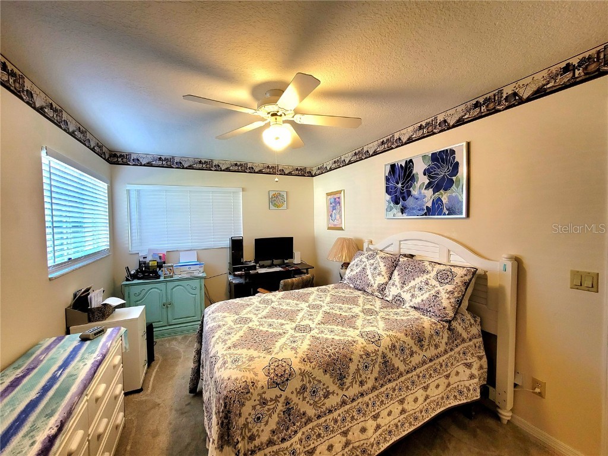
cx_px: 304
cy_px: 228
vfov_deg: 89.9
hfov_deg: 106.2
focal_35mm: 13
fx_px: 228
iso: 200
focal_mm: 2.2
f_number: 2.2
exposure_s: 1/60.2
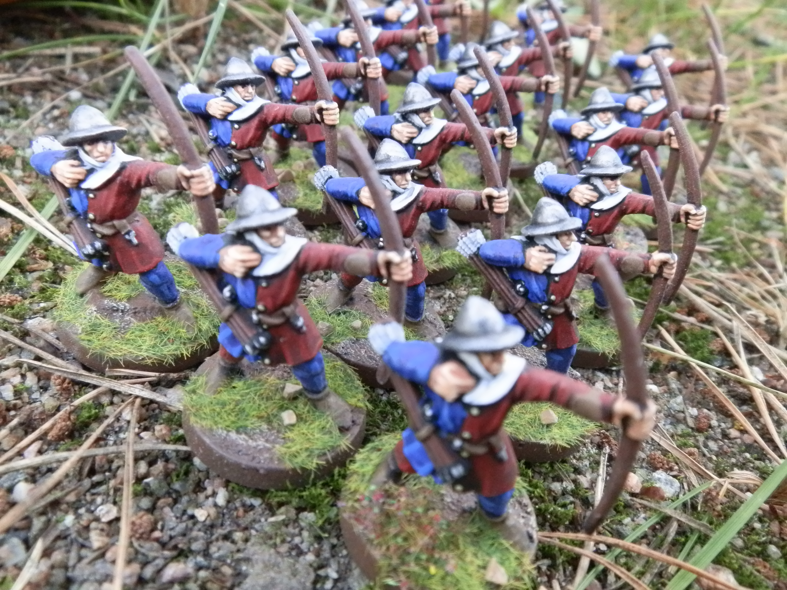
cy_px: 295
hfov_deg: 63.4
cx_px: 394
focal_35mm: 28
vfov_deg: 49.7
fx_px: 637
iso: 400
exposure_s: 1/125
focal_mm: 5
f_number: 3.1
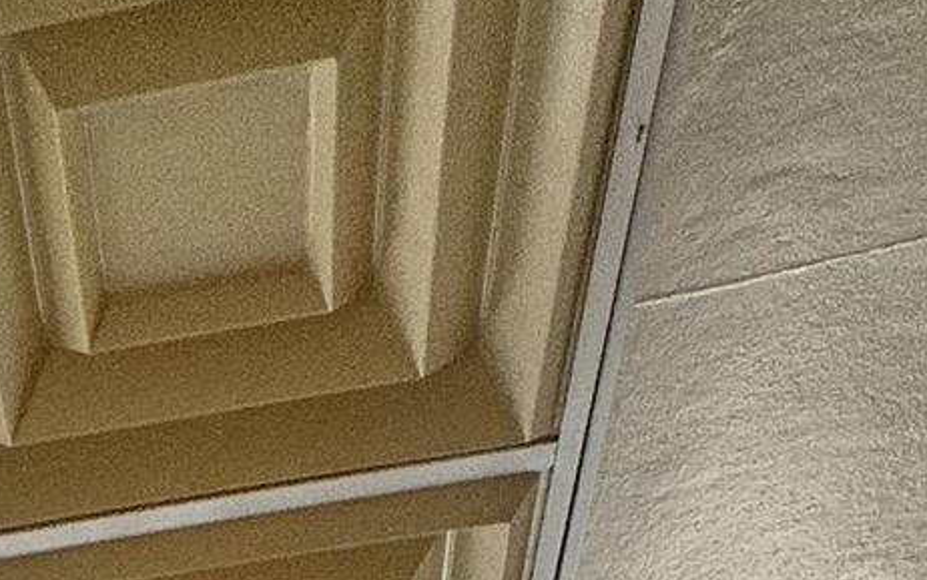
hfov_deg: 25.7
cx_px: -96
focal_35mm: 74
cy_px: 2204
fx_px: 1870
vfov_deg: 8.7
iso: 64
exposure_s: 1/99
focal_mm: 2.22
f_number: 2.2
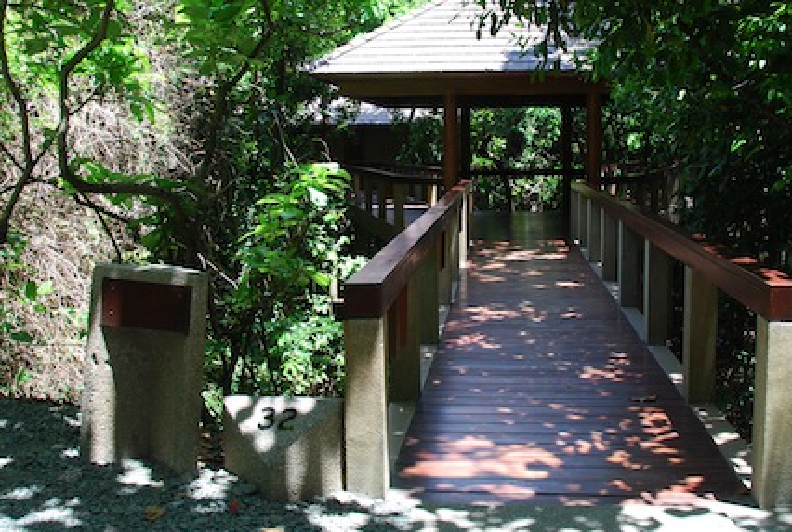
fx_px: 838
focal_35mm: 38
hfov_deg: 50.5
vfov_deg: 35.0
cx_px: 435
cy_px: 190
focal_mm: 18
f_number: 5
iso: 200
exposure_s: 1/100
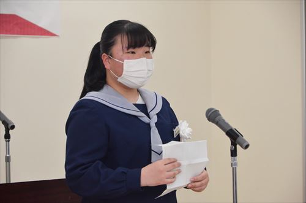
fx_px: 1209
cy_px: 102
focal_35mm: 142
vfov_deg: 9.6
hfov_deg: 14.4
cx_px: 153
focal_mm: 95
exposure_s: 1/1000
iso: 2200
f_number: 5.3
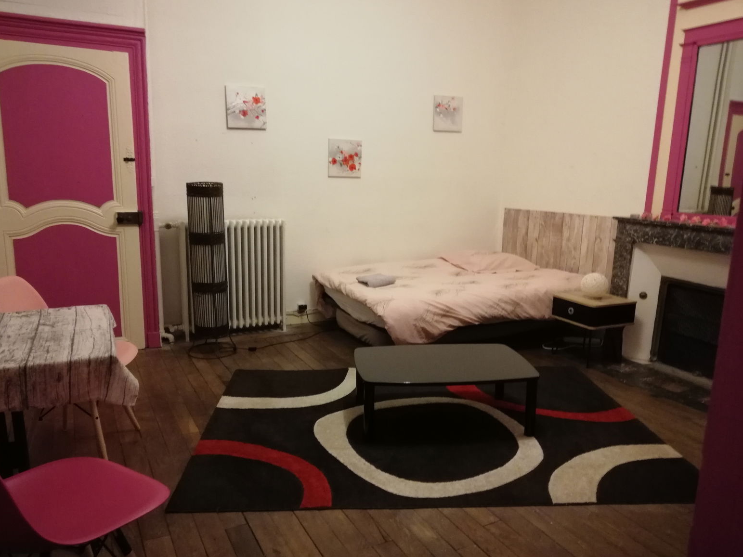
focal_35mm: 28
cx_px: 365
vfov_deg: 49.7
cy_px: 285
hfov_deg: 63.4
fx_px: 601
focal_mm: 3.81
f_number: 2.2
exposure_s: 1/16.7
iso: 800
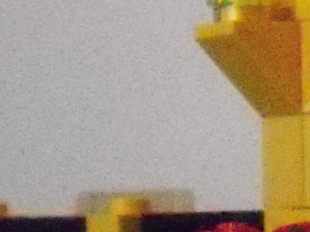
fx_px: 2284
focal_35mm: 255
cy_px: -258
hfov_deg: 7.2
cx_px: 777
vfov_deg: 5.7
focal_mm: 6.3
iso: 1600
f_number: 3.5
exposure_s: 1/100
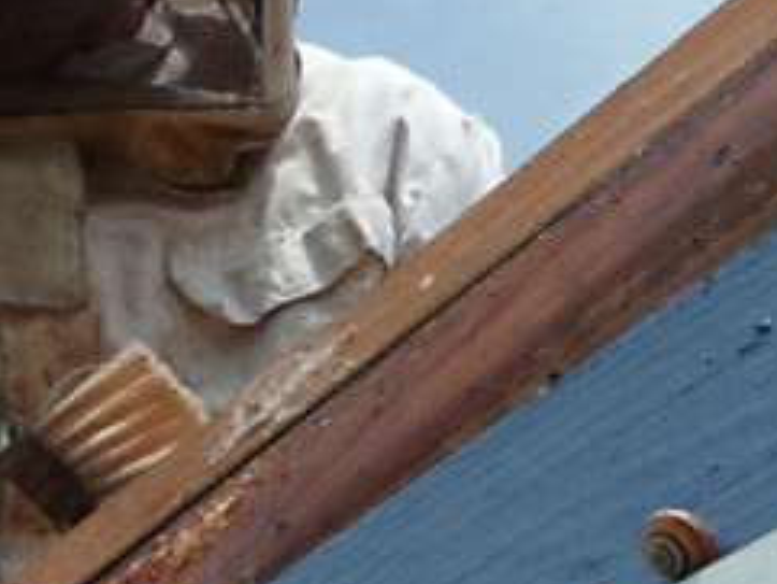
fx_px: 1864
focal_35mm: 83
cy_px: 774
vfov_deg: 16.7
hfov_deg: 23.4
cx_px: 255
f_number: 5
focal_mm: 4.1
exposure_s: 1/500
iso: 80
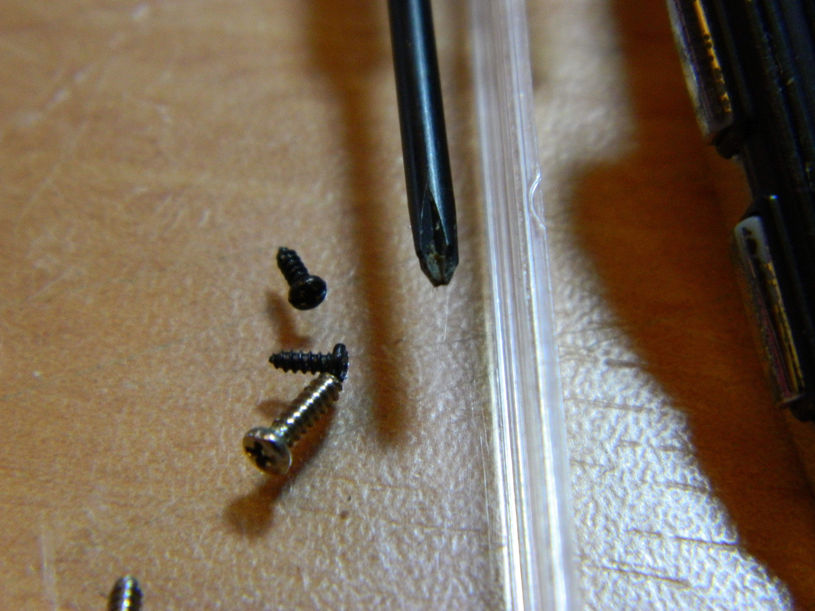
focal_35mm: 103
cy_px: 306
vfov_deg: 14.4
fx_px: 2425
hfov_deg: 19.1
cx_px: 408
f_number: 4.5
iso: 400
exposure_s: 1/50
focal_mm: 18.6
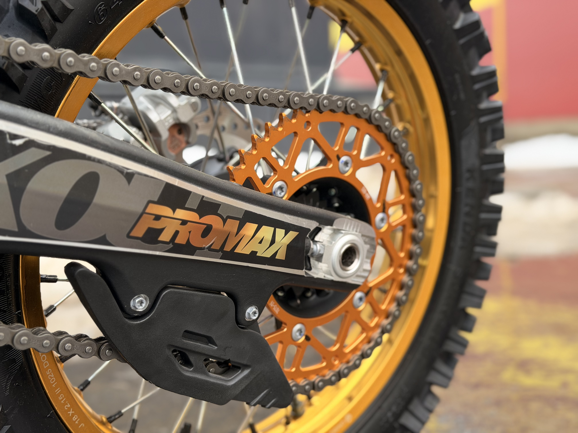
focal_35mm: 48
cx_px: 289
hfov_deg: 39.7
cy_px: 216
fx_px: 801
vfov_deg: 30.3
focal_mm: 6.76
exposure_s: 1/172
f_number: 1.78
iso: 125
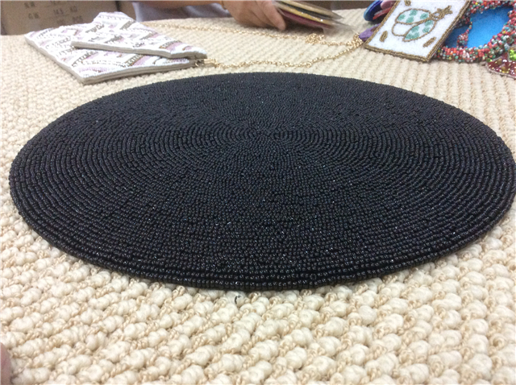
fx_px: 476
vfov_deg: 44.1
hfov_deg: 56.9
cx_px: 258
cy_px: 192
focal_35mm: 32
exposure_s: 1/25
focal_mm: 3.3
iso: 250
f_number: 2.4
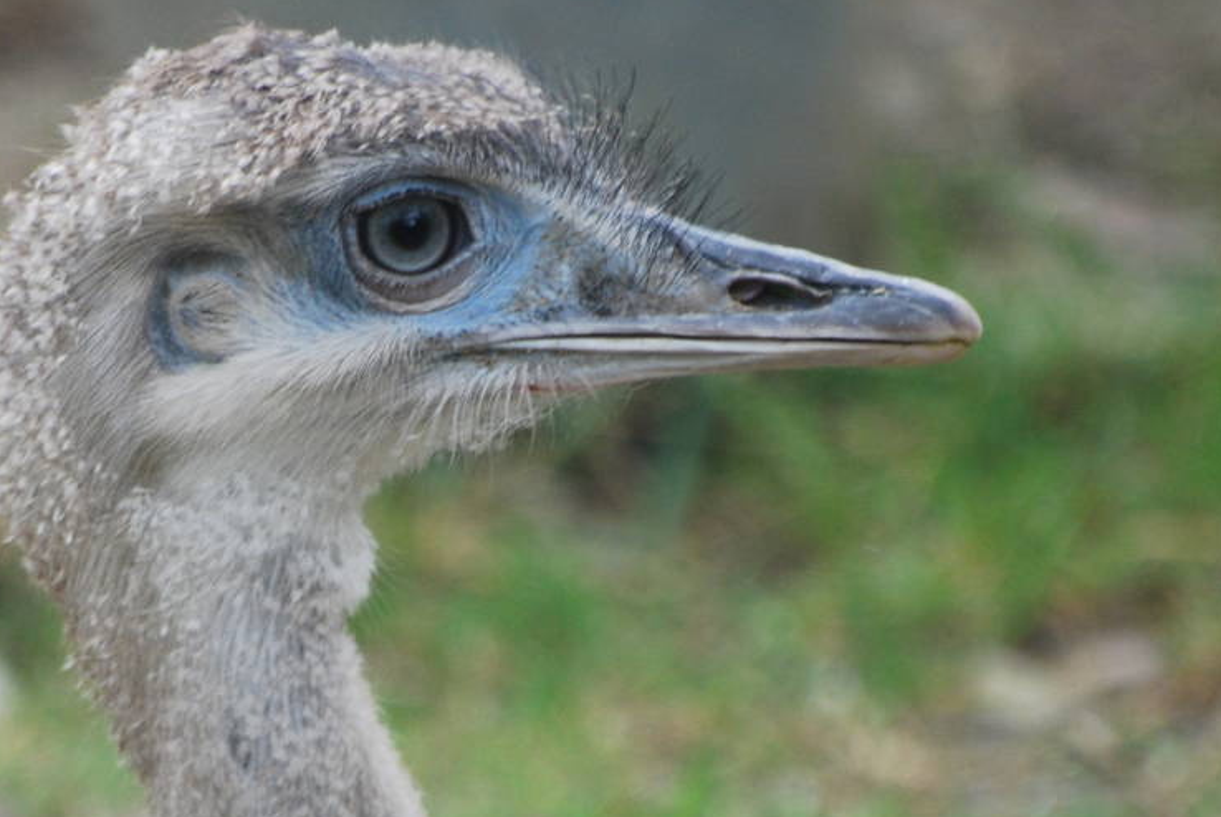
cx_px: 250
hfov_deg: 2.1
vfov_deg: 1.4
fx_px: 33142
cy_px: 786
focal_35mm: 976
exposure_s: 1/125
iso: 400
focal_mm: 300
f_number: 5.6
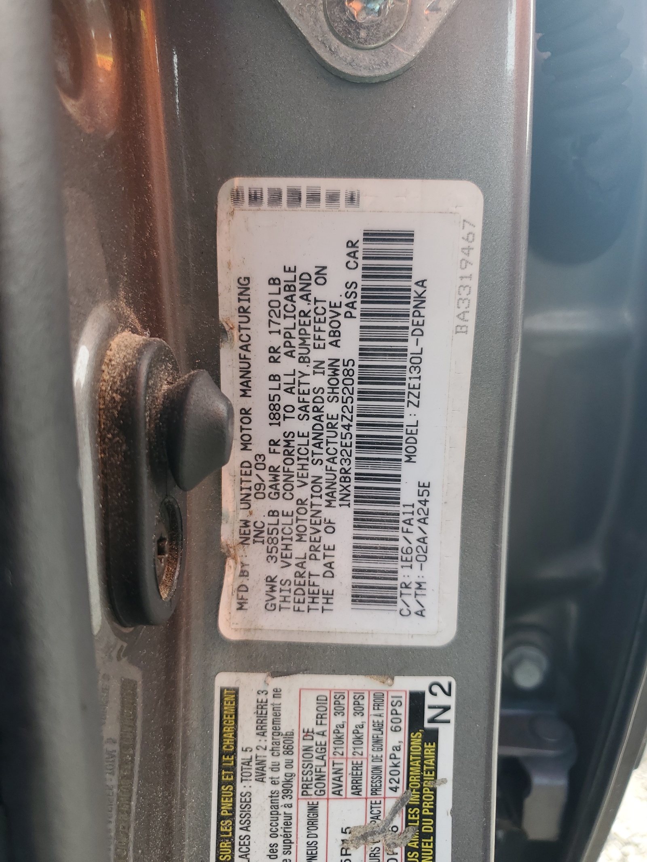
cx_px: 324
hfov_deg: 53.1
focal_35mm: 26
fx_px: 648
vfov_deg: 67.3
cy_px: 431
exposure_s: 1/122
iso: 50
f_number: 1.5
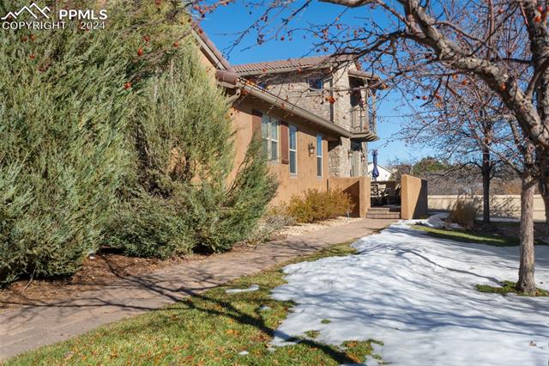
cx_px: 274
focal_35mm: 35
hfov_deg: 54.5
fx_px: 533
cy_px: 183
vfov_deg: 37.8
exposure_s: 1/400
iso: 500
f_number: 8
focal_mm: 35
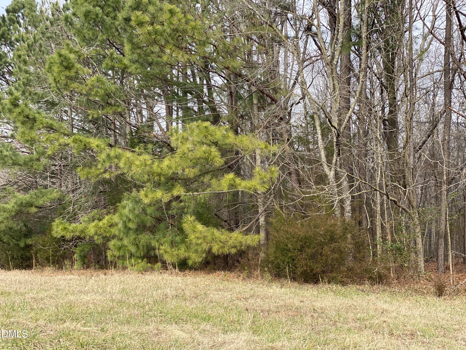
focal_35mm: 52
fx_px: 700
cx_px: 233
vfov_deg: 28.0
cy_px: 175
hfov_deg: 36.8
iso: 20
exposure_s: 1/205
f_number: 2
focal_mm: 6
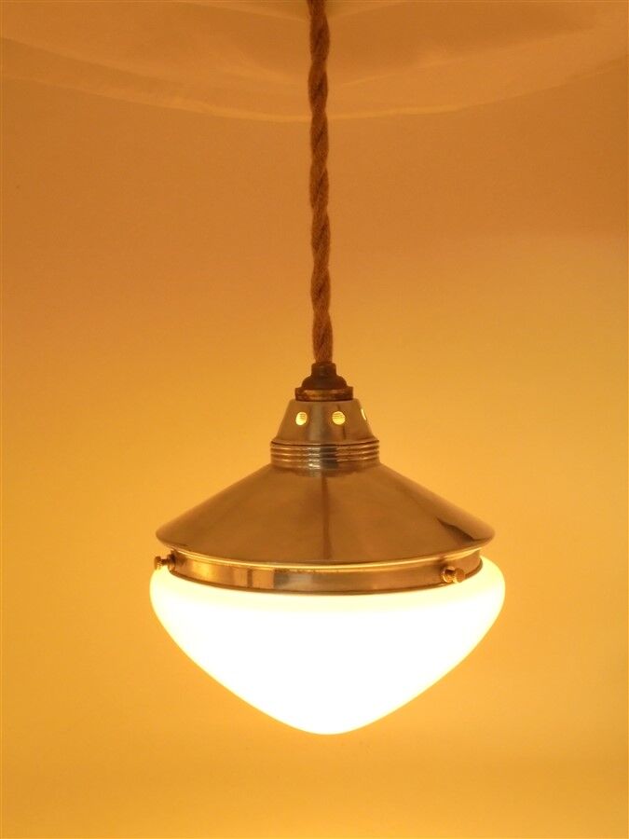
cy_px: 420
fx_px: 1187
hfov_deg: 29.7
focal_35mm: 49
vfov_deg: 38.9
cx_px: 314
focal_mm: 8.9
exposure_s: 1/30
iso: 400
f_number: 4.8
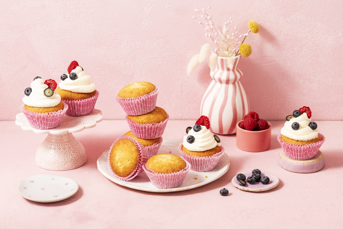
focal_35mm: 109
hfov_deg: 18.8
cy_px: 114
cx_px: 168
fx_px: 1038
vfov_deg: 12.6
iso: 200
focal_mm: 105
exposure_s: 1/2.5
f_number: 11
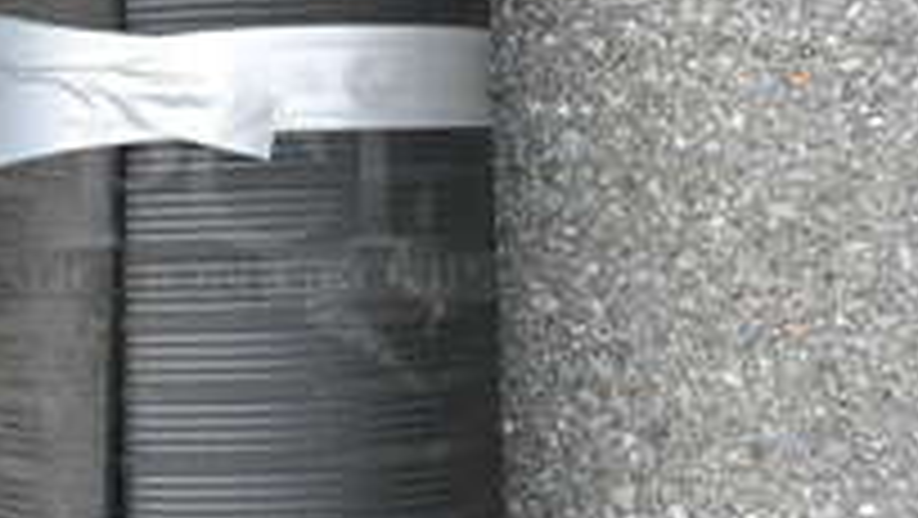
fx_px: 2338
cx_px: 234
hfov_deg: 22.0
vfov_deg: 12.6
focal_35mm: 96
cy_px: 178
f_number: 11
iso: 6400
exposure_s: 1/500
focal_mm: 26
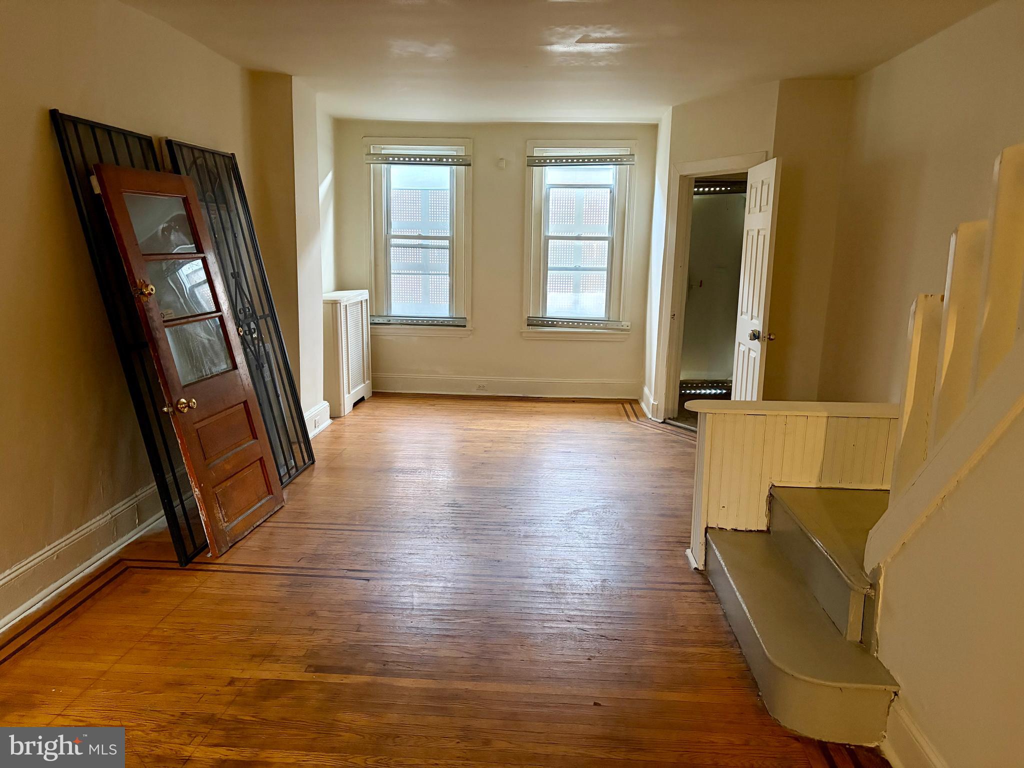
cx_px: 512
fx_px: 769
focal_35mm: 26
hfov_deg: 67.3
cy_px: 384
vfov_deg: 53.1
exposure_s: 1/30
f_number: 1.6
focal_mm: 5.96
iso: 500
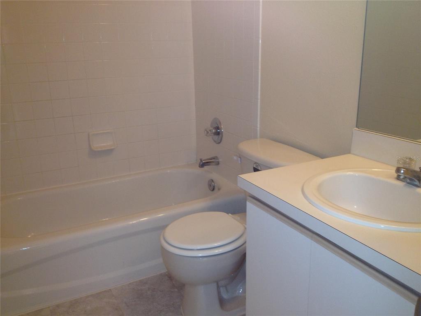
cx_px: 210
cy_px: 158
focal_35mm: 35
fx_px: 426
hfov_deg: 52.6
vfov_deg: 40.7
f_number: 2.4
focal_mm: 4.28
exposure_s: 1/20
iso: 100
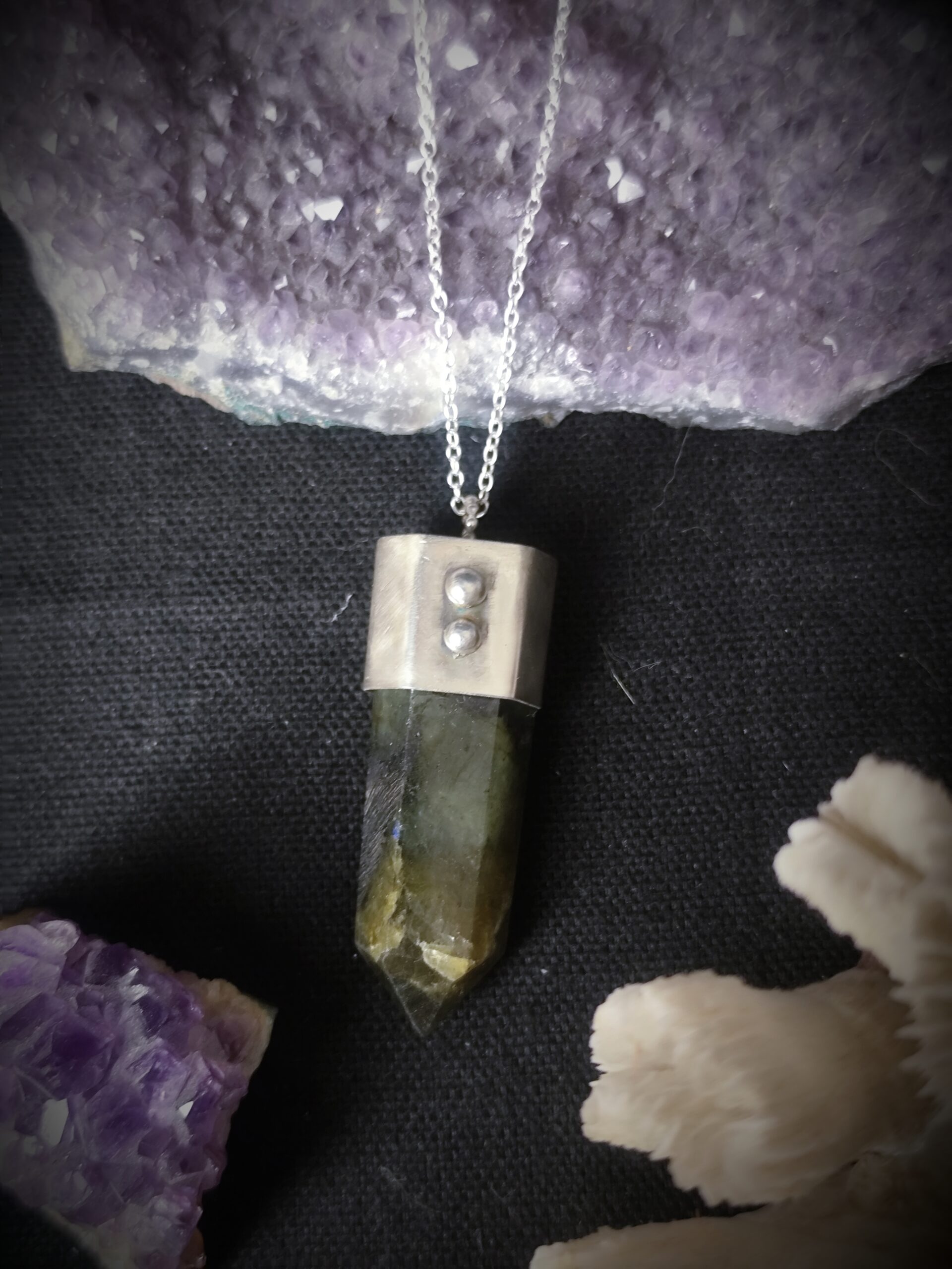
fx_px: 1687
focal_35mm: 46
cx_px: 476
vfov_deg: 41.2
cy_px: 634
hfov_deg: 31.5
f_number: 1.65
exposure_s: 1/25
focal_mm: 6.19
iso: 400
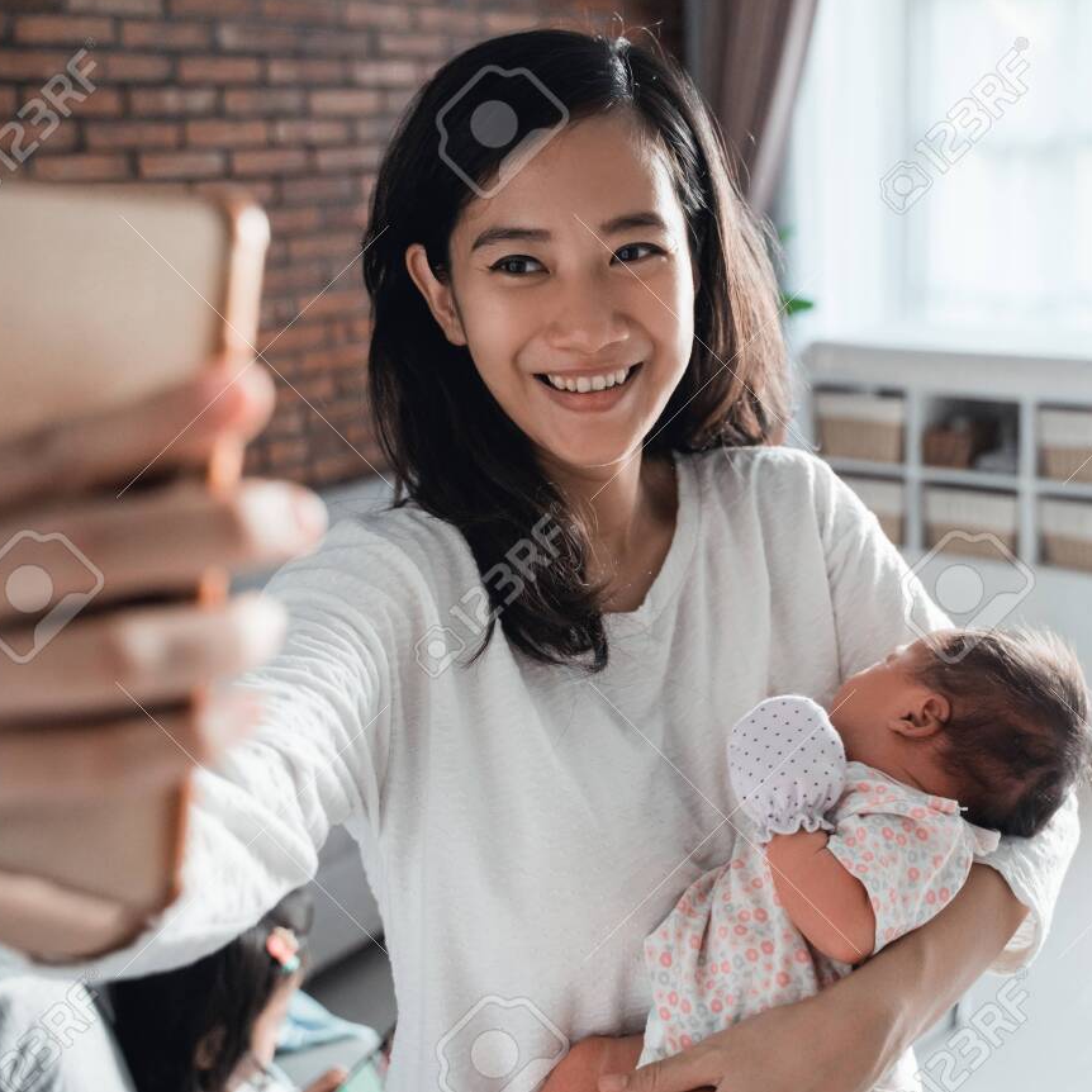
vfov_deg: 40.9
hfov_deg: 40.4
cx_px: 725
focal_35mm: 41
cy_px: 545
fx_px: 1463
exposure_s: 1/200
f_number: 3.2
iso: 1250
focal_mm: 32
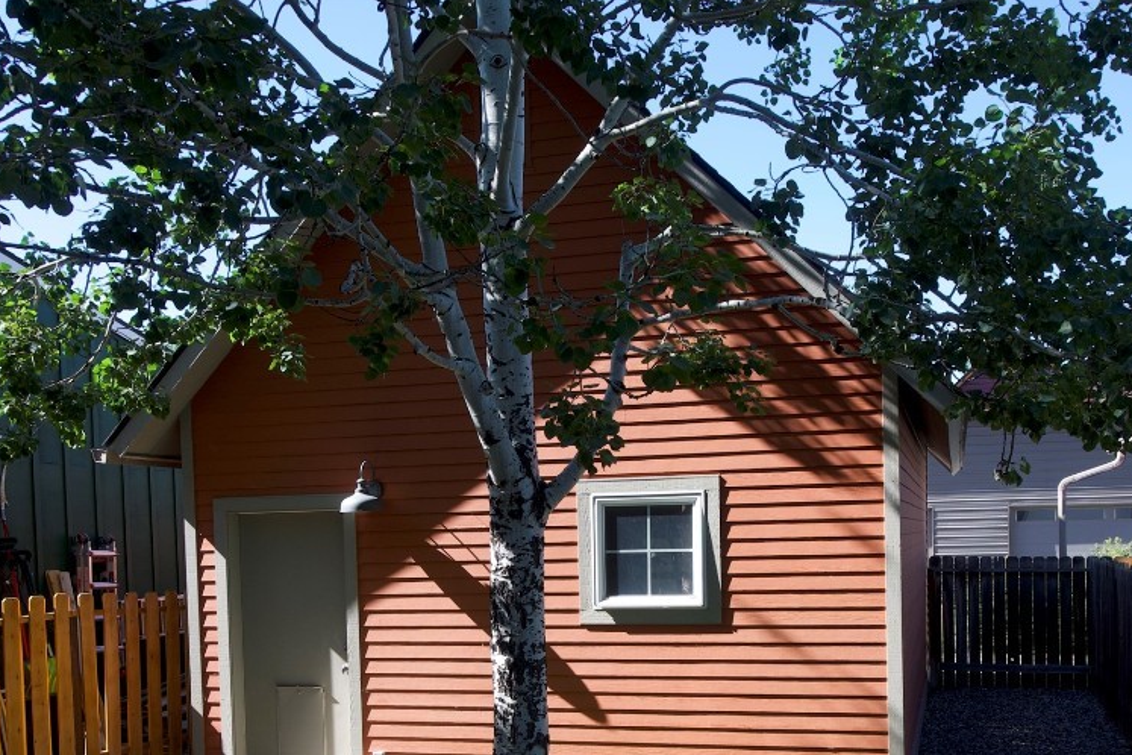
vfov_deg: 35.1
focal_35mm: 37
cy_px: 573
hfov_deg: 51.8
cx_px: 621
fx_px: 1163
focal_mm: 16
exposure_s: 1/200
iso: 200
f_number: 7.1
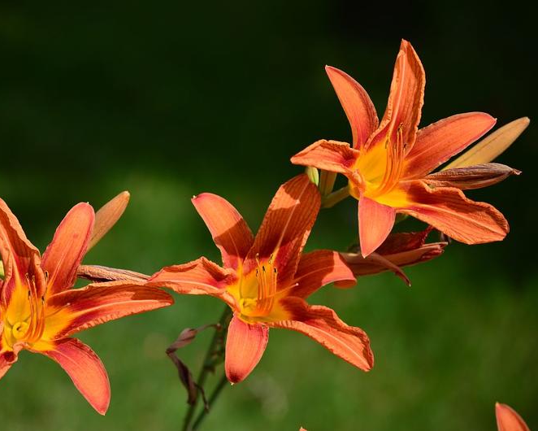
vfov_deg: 11.4
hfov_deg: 14.2
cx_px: 230
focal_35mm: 136
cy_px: 216
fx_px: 2166
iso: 100
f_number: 4.2
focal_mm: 80
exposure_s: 1/800
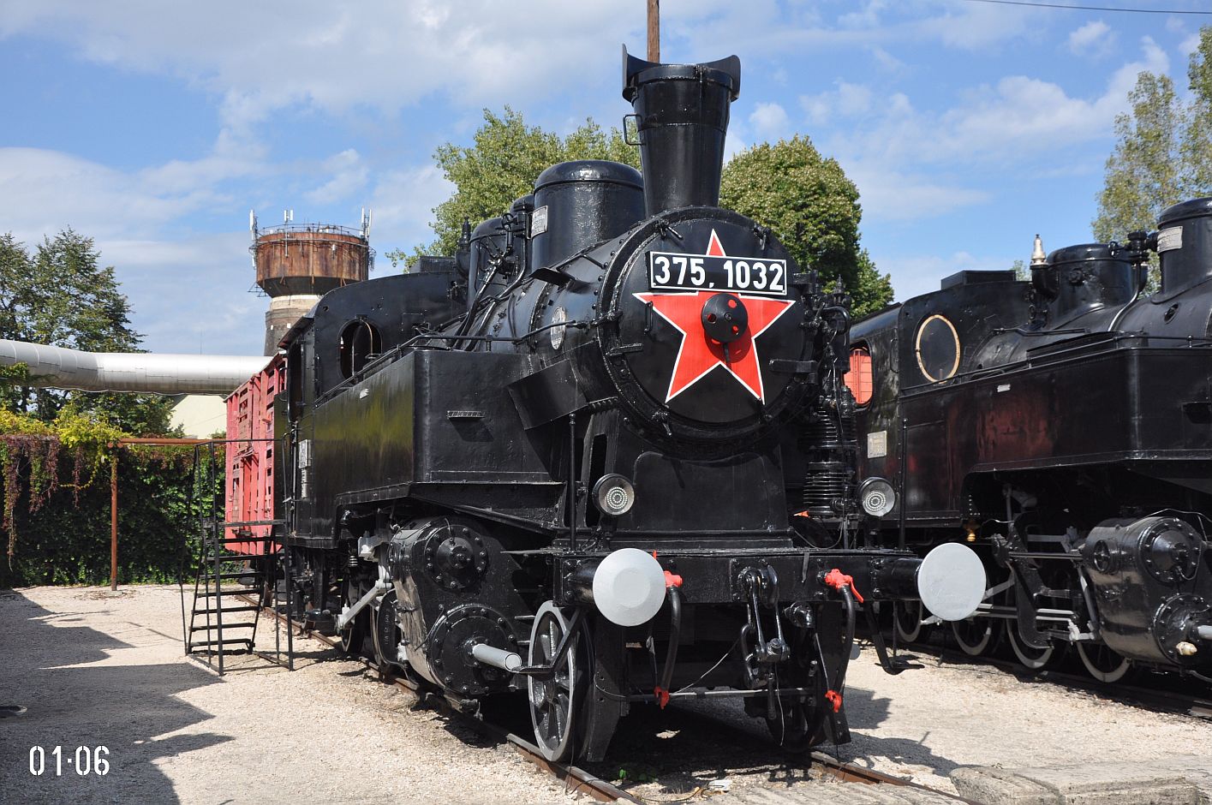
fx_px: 1412
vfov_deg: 31.8
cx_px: 606
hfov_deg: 46.4
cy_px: 402
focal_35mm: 42
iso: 400
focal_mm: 28
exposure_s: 1/1250
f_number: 5.6
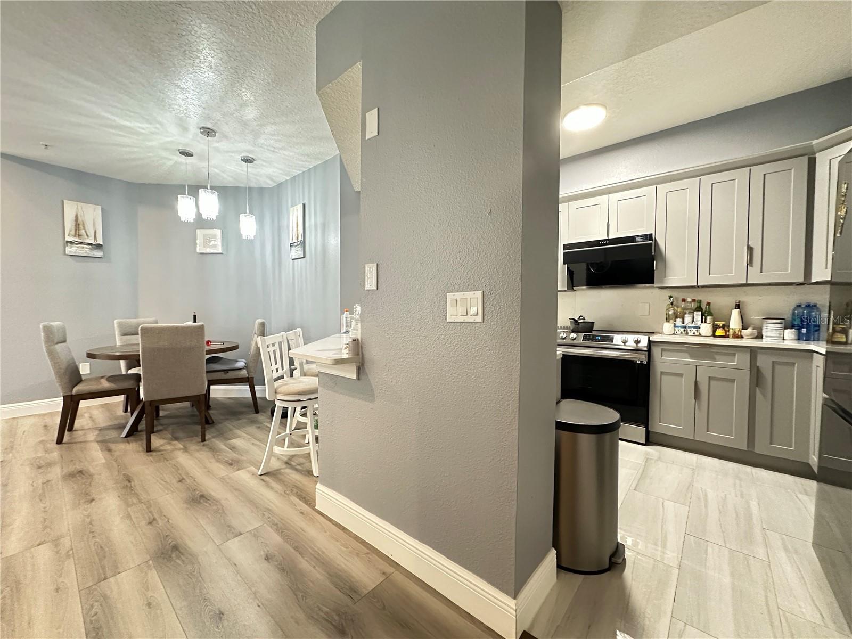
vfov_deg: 85.7
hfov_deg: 102.1
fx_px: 345
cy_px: 320
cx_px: 426
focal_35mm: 14
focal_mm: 2.22
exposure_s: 1/40
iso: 800
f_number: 2.2
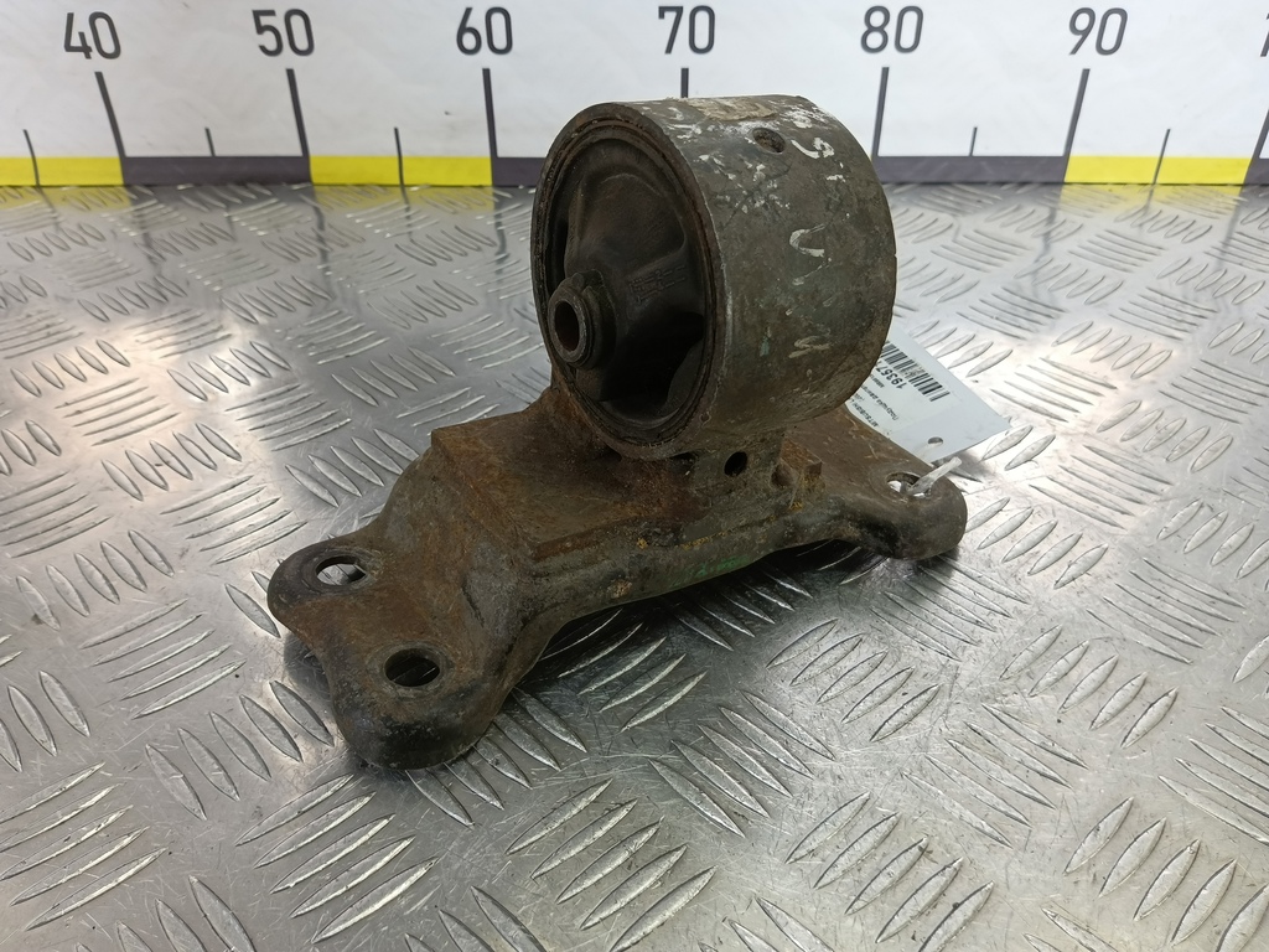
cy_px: 476
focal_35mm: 23
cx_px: 634
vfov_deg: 58.9
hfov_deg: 73.9
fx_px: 843
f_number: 1.6
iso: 115
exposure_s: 1/100
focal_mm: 4.11
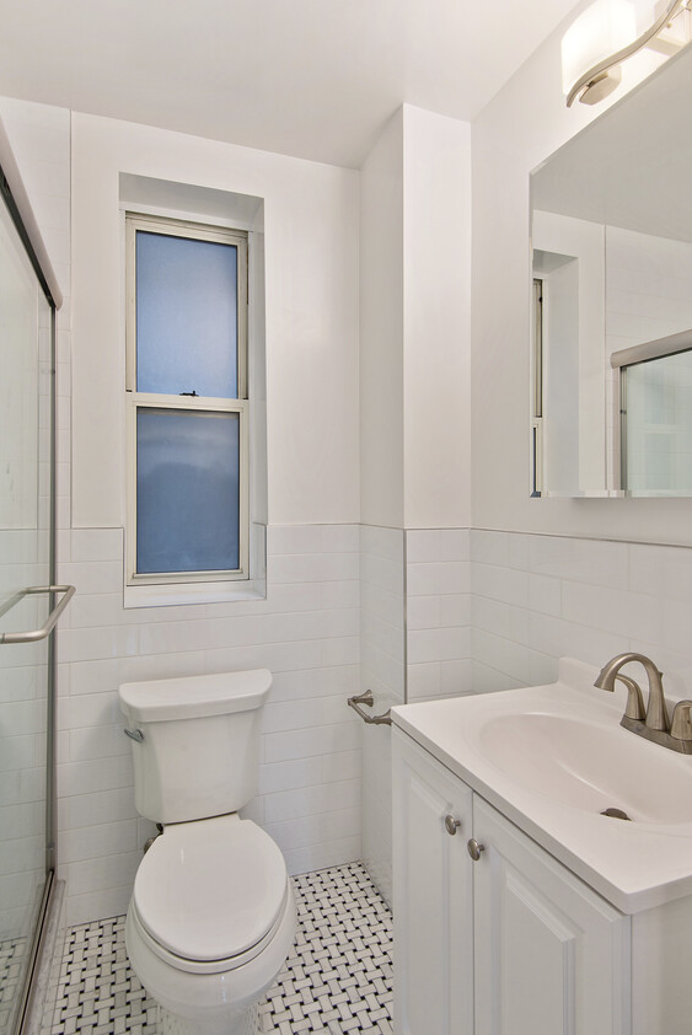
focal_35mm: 19
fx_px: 547
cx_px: 340
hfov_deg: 64.7
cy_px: 478
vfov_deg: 86.7
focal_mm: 16
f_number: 11
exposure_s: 1/2.5
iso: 100
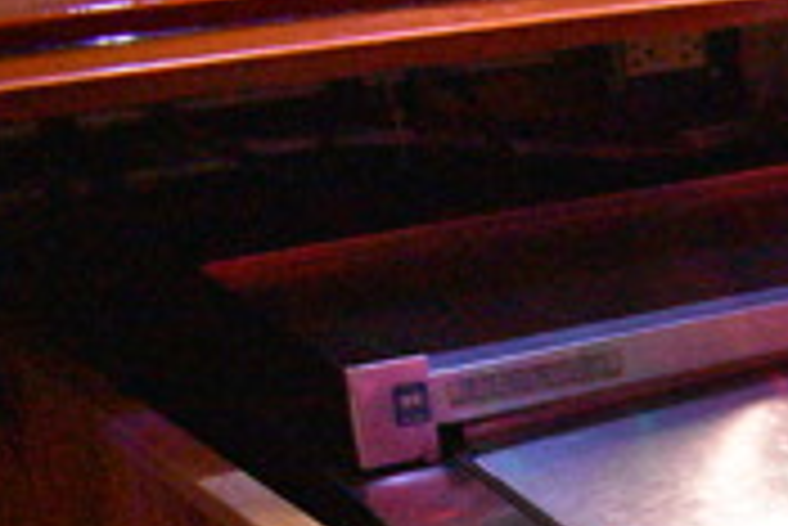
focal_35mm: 94
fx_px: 2059
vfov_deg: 13.8
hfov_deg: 18.0
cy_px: 751
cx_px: 1351
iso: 12800
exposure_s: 1/15
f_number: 3.5
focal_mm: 18
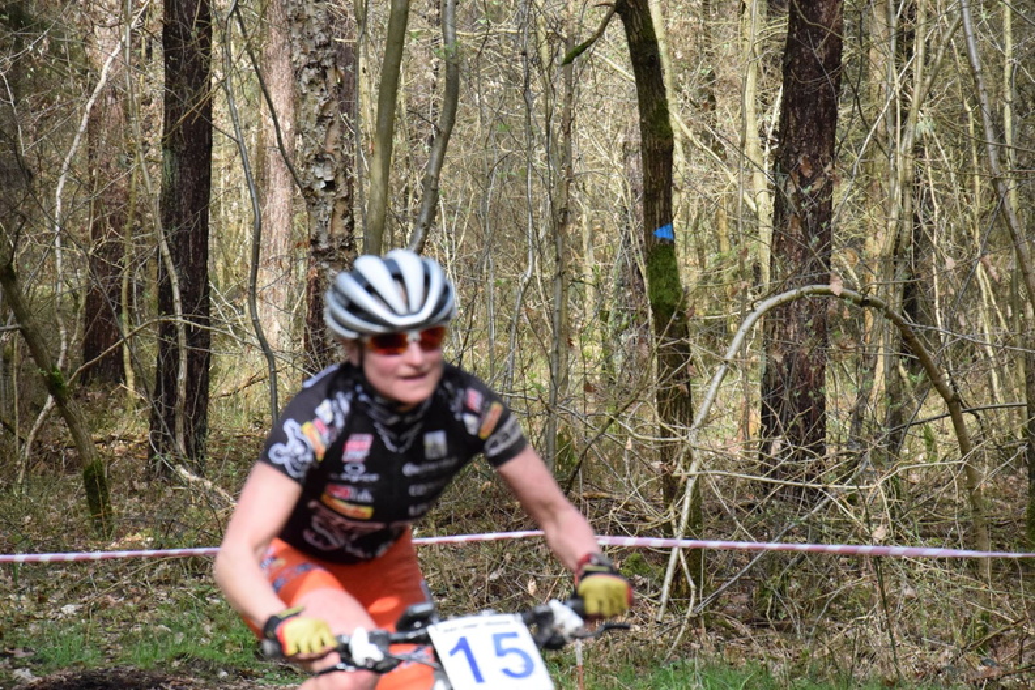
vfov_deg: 8.7
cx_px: 518
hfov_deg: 13.0
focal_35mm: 158
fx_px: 4528
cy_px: 345
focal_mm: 105
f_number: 8
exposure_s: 1/2000
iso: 4000
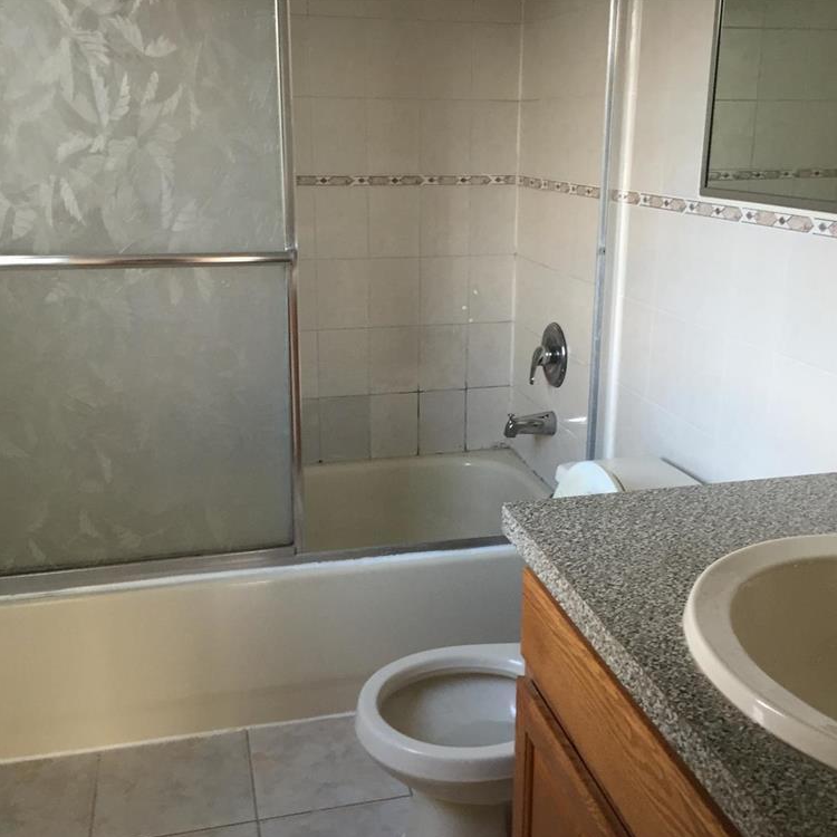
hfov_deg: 47.2
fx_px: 957
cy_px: 421
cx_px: 444
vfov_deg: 47.2
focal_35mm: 35
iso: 80
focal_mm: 4.15
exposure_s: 1/30
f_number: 2.2
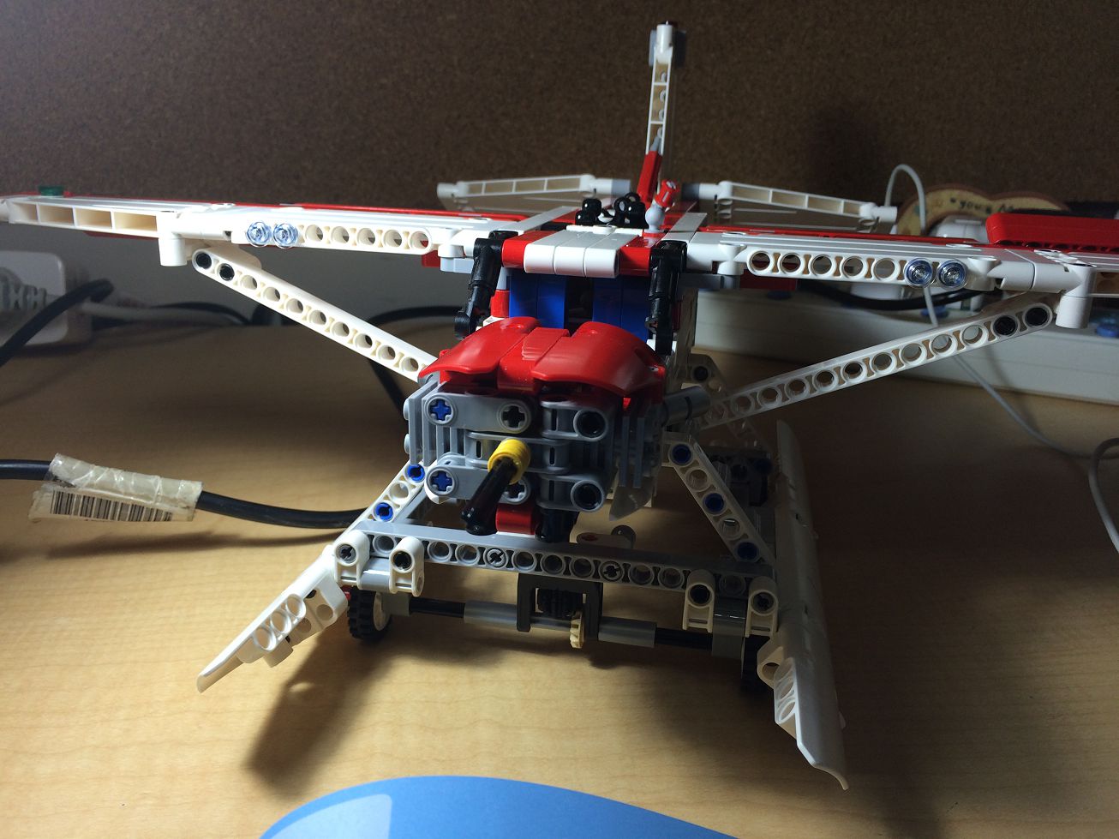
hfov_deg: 61.7
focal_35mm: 29
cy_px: 420
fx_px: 937
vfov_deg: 48.2
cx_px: 560
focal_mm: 4.15
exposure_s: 1/60
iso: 50
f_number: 2.2
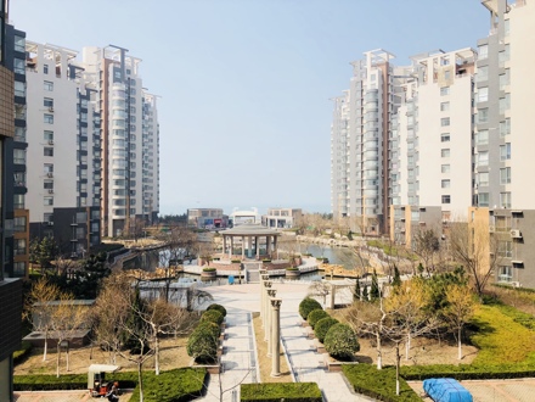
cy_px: 201
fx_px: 433
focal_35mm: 28
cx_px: 268
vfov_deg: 49.7
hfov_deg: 63.4
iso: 20
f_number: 1.8
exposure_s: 1/2288
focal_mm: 3.99
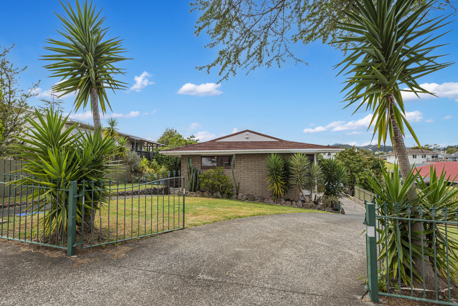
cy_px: 153
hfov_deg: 93.3
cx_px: 229
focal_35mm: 17
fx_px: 216
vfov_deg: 70.5
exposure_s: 1/80
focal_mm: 17
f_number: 7.1
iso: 200
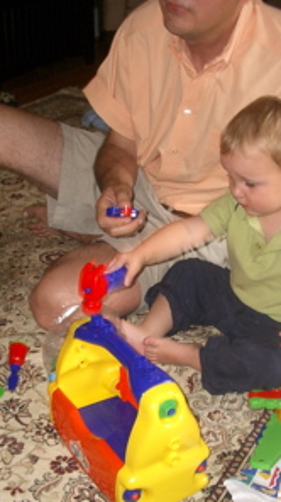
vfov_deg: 37.8
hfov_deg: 21.7
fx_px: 730
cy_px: 280
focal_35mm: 55
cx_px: 176
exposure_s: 1/40
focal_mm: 5.8
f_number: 2.6
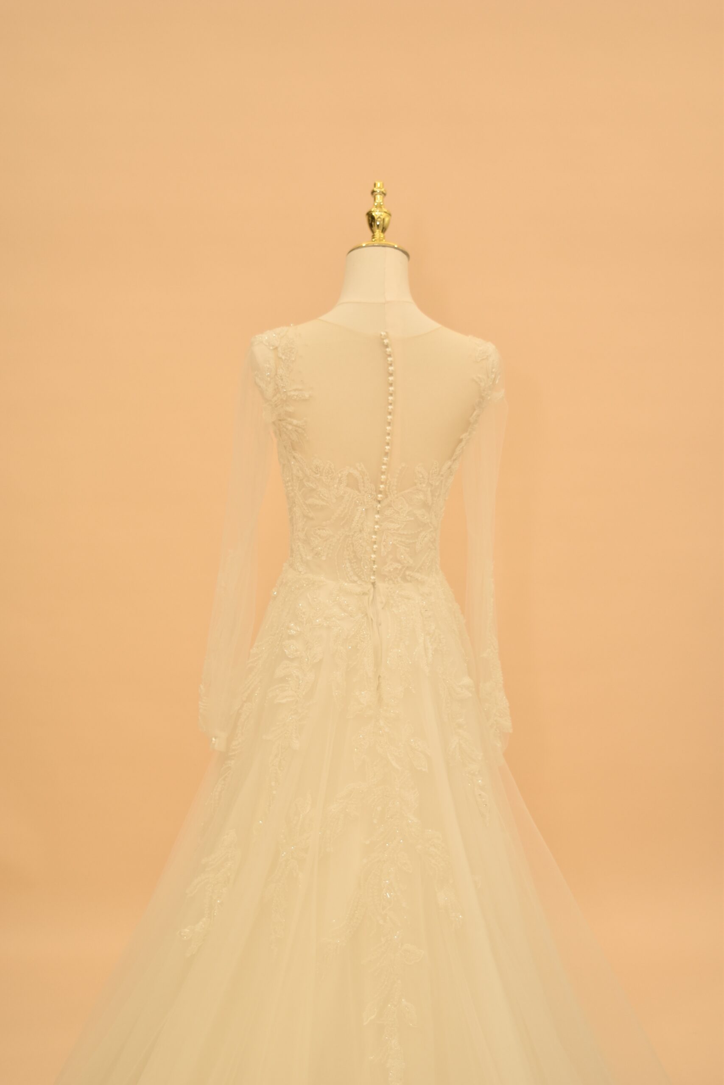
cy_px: 542
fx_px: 1538
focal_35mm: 51
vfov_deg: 38.9
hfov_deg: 26.5
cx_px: 362
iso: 250
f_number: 4.5
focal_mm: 34
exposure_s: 1/60
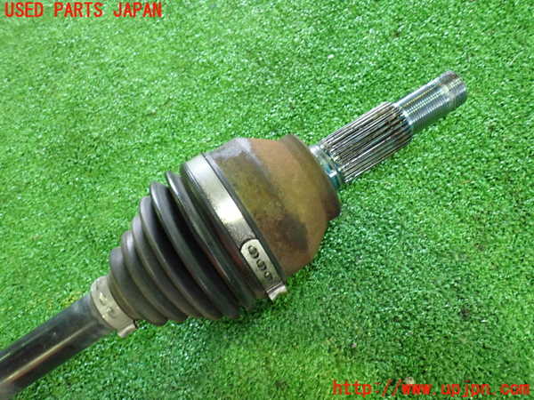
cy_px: 200
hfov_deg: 60.0
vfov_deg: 46.8
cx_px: 267
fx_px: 463
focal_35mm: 30
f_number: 2.3
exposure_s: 1/30
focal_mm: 5.4
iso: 640
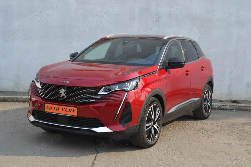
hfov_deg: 37.2
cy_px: 82
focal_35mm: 54
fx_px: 373
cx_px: 124
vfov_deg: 25.3
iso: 100
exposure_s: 1/160
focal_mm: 35
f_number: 6.3
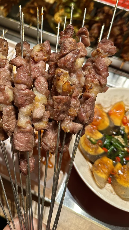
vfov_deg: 52.5
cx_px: 22
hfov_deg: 30.2
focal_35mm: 38
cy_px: 93
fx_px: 231
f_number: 1.78
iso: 200
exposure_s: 1/100
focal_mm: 6.86
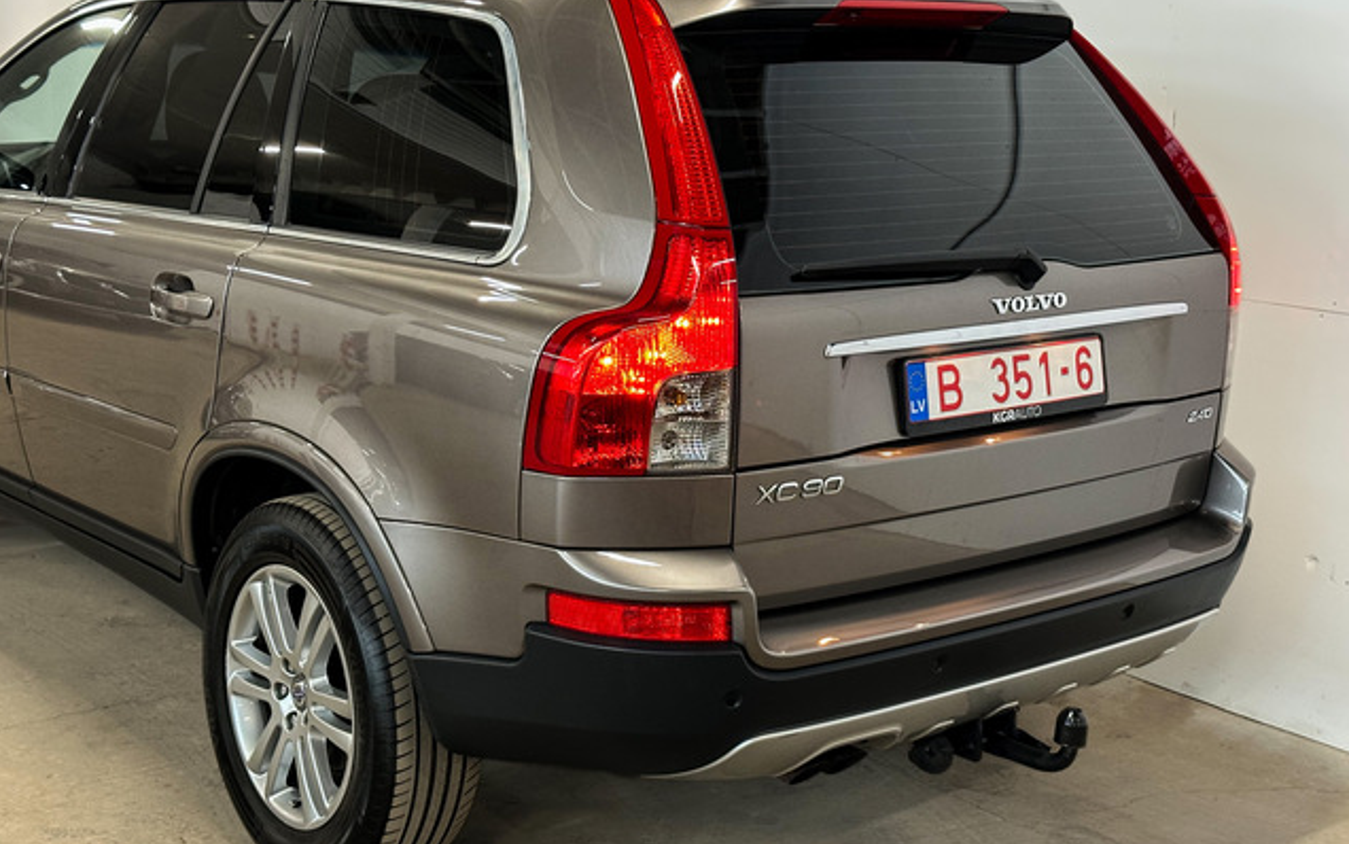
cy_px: 386
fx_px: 1912
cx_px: 685
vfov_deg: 24.9
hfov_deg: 38.9
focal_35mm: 52
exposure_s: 1/50
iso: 250
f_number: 1.78
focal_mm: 6.86
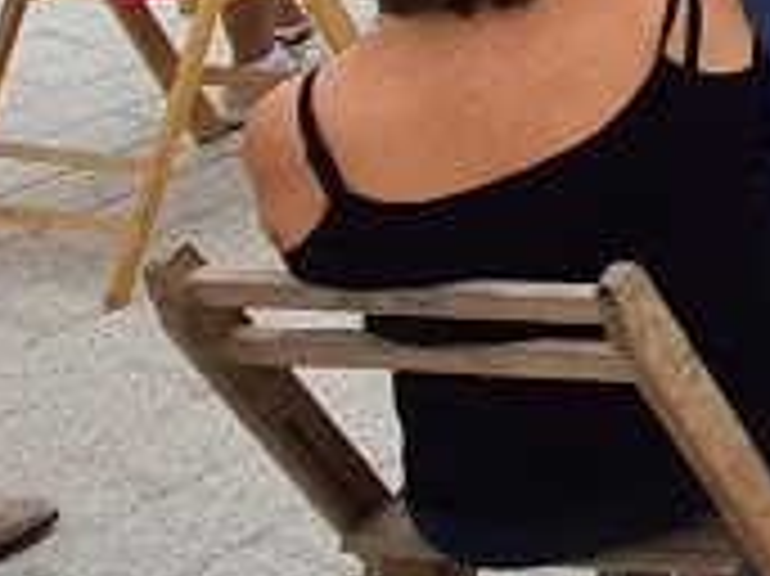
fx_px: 1689
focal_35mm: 76
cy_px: -747
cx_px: 1698
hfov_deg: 16.4
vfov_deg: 14.2
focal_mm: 2.22
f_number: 2.2
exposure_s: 1/1780
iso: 64
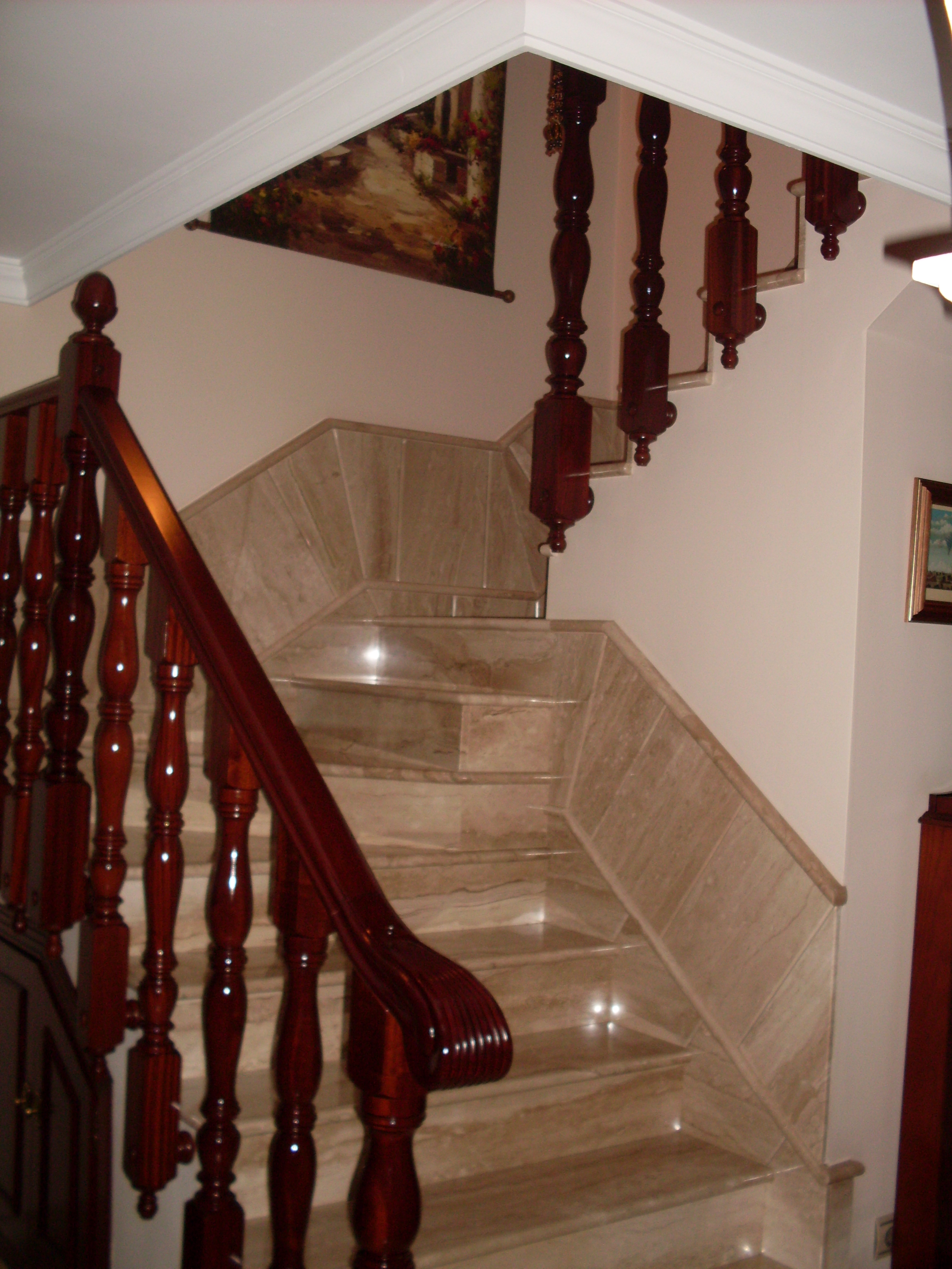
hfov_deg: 37.7
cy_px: 634
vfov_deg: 49.0
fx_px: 1393
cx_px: 476
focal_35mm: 38
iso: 100
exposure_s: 1/45
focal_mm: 6.3
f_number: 2.8
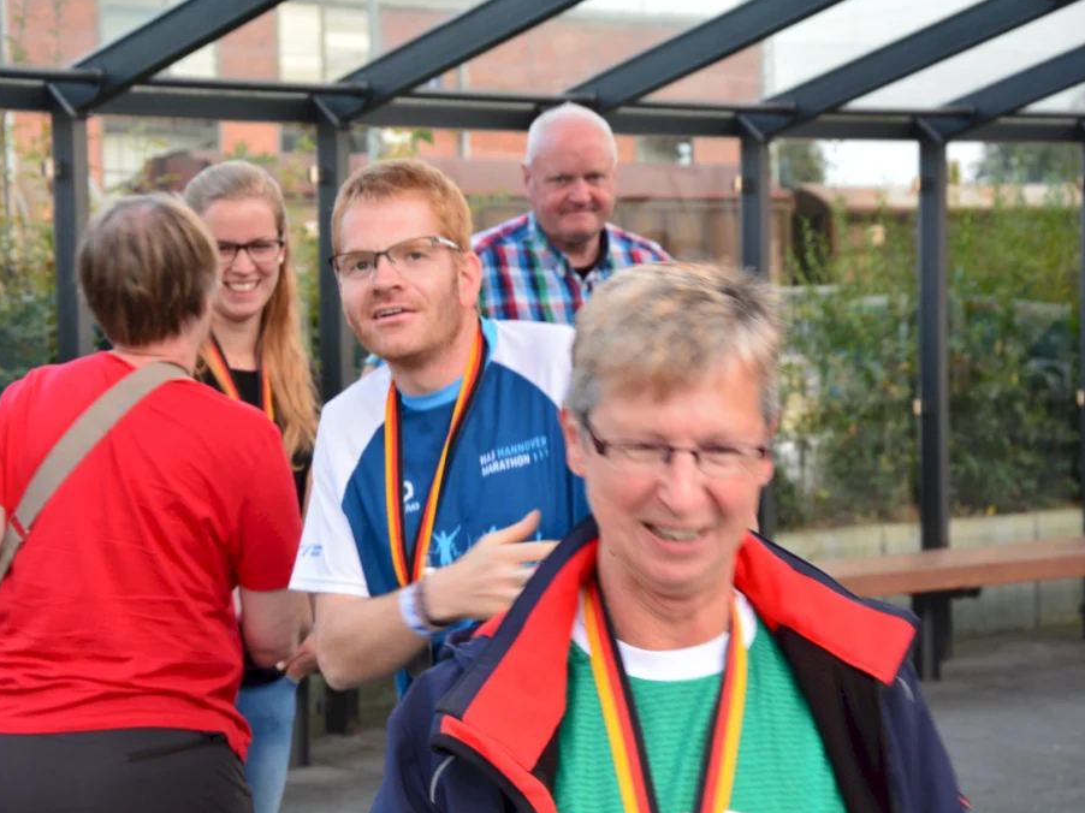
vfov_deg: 15.6
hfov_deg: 20.7
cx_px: 498
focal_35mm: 95
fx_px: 2977
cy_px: 407
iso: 800
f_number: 8
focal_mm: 58
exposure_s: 1/50
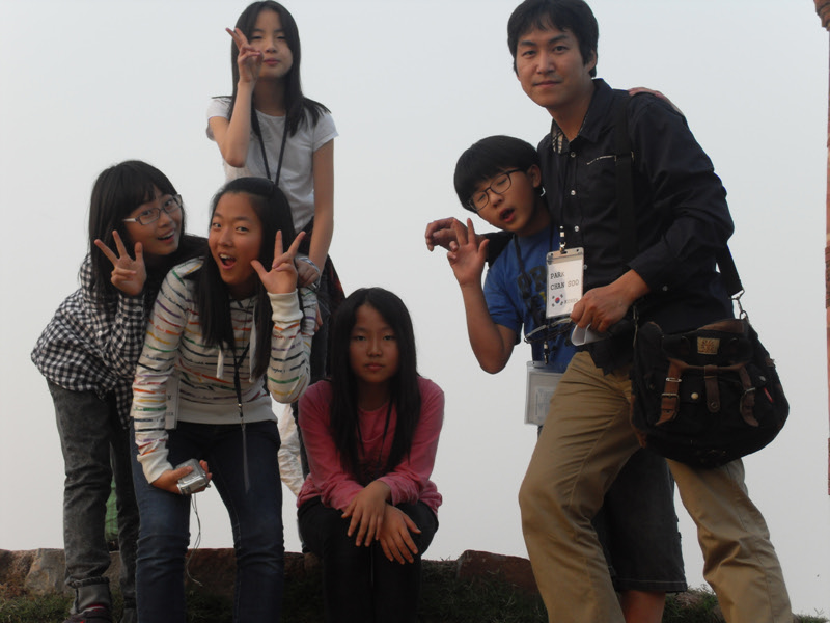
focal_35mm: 85
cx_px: 415
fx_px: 2038
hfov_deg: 23.0
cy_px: 312
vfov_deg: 17.4
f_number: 5.3
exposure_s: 1/90
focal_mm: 18.2
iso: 100
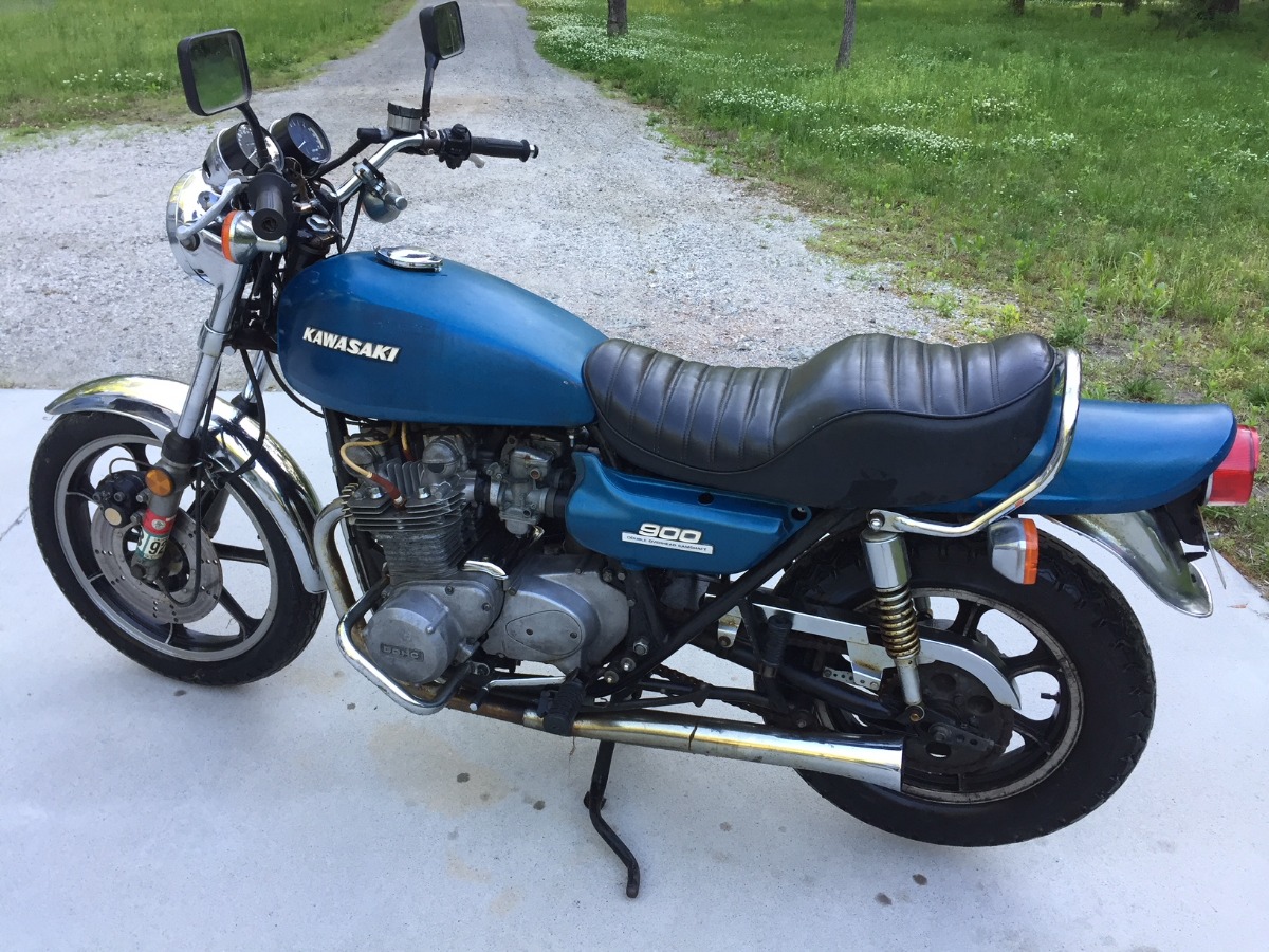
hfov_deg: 61.7
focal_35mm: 29
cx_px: 634
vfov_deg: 48.2
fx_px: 1063
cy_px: 476
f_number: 2.2
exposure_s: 1/40
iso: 32
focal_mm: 4.15
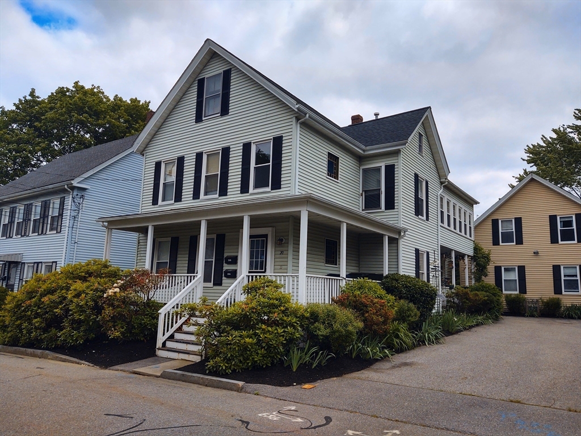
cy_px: 218
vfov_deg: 51.4
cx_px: 290
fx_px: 453
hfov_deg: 65.3
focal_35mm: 27
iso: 100
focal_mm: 4.75
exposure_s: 1/7933
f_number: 1.7
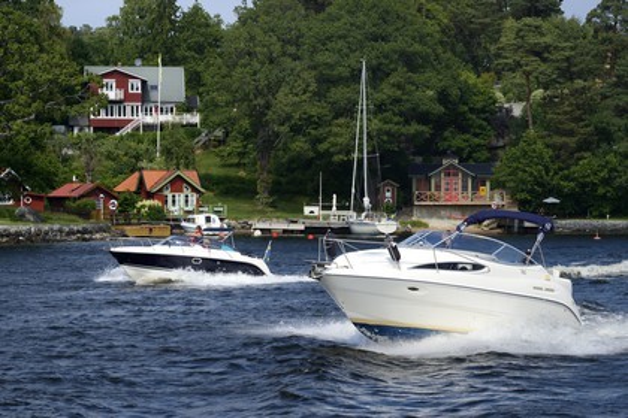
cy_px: 209
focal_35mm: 125
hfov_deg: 16.4
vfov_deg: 11.0
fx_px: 2180
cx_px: 314
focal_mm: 125
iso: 200
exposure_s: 1/320
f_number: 14
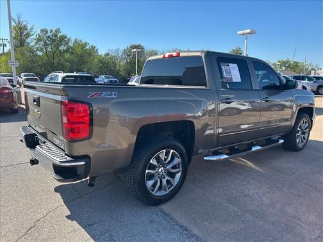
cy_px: 121
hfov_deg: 67.3
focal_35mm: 26
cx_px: 162
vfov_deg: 53.1
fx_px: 243
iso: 50
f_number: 1.5
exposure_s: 1/1751
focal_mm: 5.7
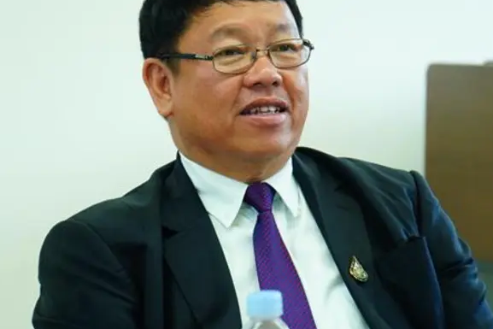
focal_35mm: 216
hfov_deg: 9.5
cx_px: 265
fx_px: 2959
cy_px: 123
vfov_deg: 6.4
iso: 1000
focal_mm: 107
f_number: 6.3
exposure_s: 1/80
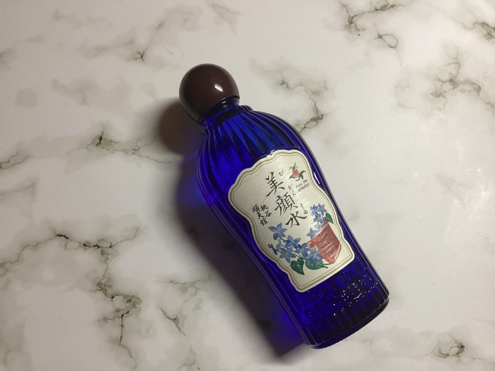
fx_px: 443
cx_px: 248
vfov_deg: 45.4
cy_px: 186
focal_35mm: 31
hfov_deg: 58.4
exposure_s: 1/60
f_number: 2.4
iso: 320
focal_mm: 3.3
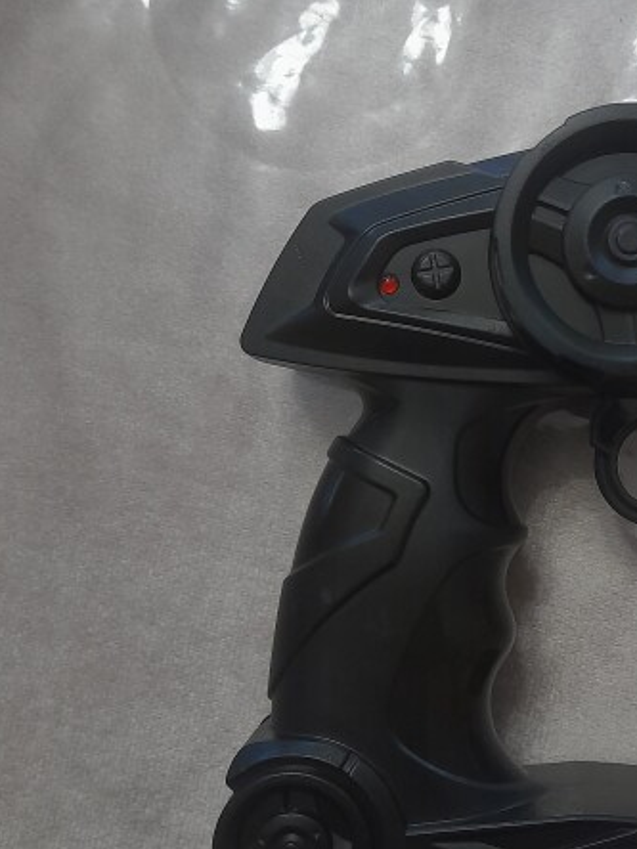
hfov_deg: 31.4
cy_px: 423
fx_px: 1104
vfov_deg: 42.1
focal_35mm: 45
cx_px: 505
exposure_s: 1/40
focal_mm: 4.6
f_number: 2
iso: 250
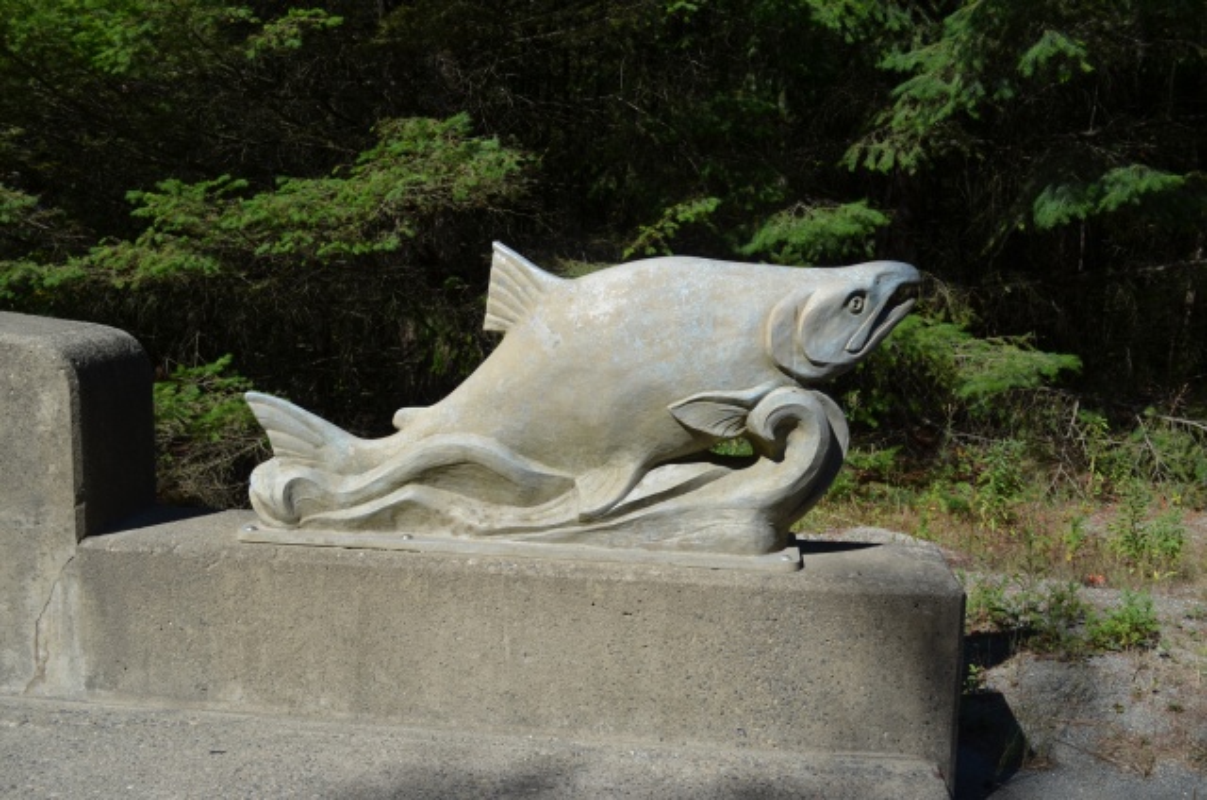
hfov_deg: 53.2
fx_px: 1205
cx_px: 604
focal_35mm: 36
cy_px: 400
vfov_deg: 36.7
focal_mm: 24
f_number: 8
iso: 100
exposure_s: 1/250
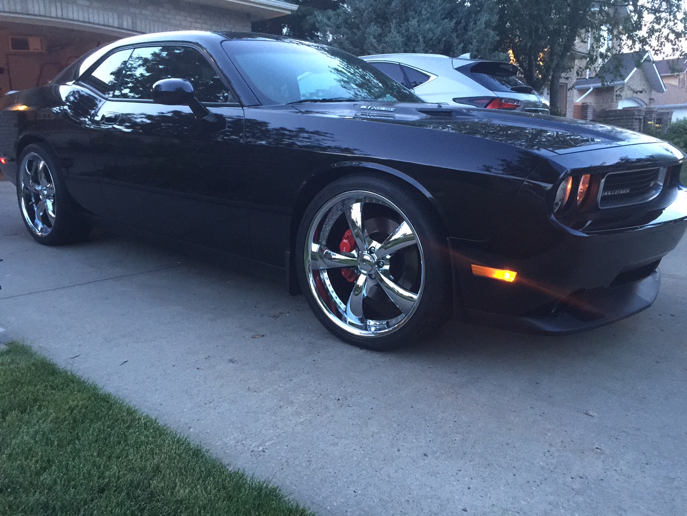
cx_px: 344
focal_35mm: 29
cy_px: 258
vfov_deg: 48.2
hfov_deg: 61.7
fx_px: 576
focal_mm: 4.15
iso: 125
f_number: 2.2
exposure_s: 1/15
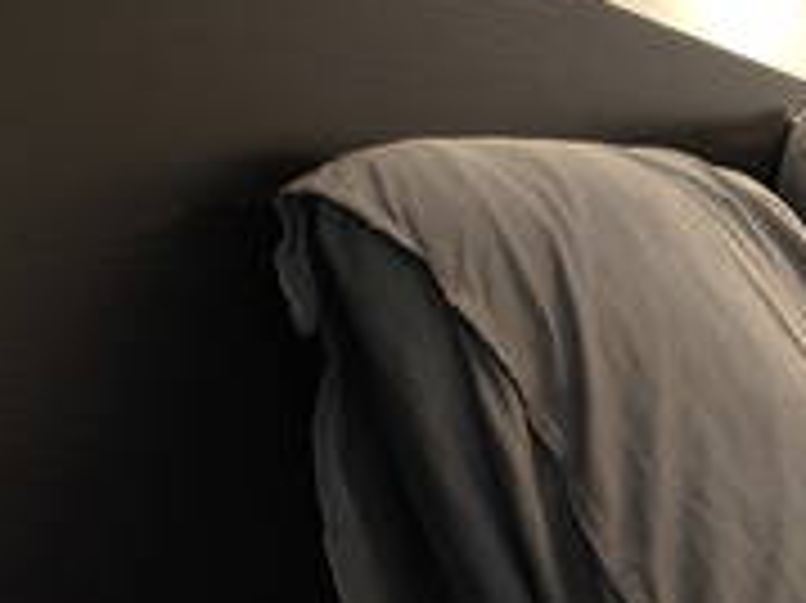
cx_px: 869
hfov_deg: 17.9
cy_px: 630
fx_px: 2466
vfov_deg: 13.7
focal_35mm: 106
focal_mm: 4.68
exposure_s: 1/25
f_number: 1.8
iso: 225
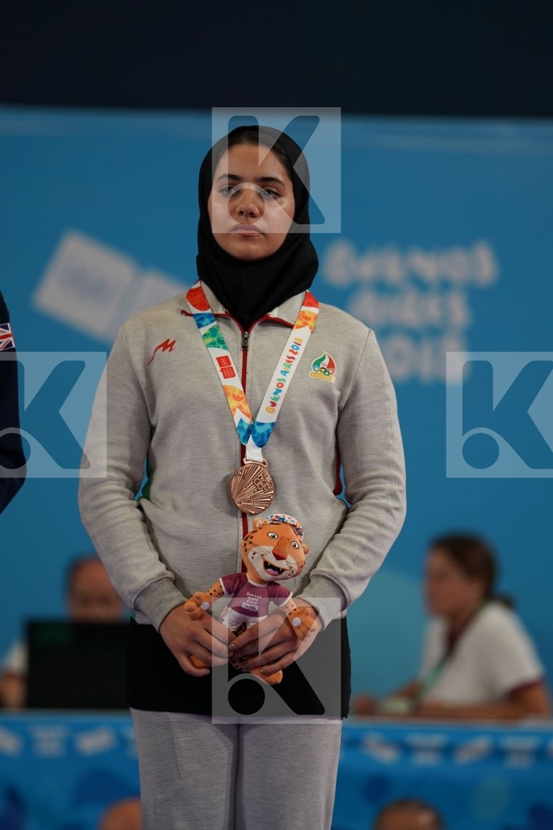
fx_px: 6912
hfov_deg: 4.6
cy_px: 415
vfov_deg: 6.9
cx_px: 276
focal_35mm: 300
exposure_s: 1/250
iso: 200
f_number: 2.8
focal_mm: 200
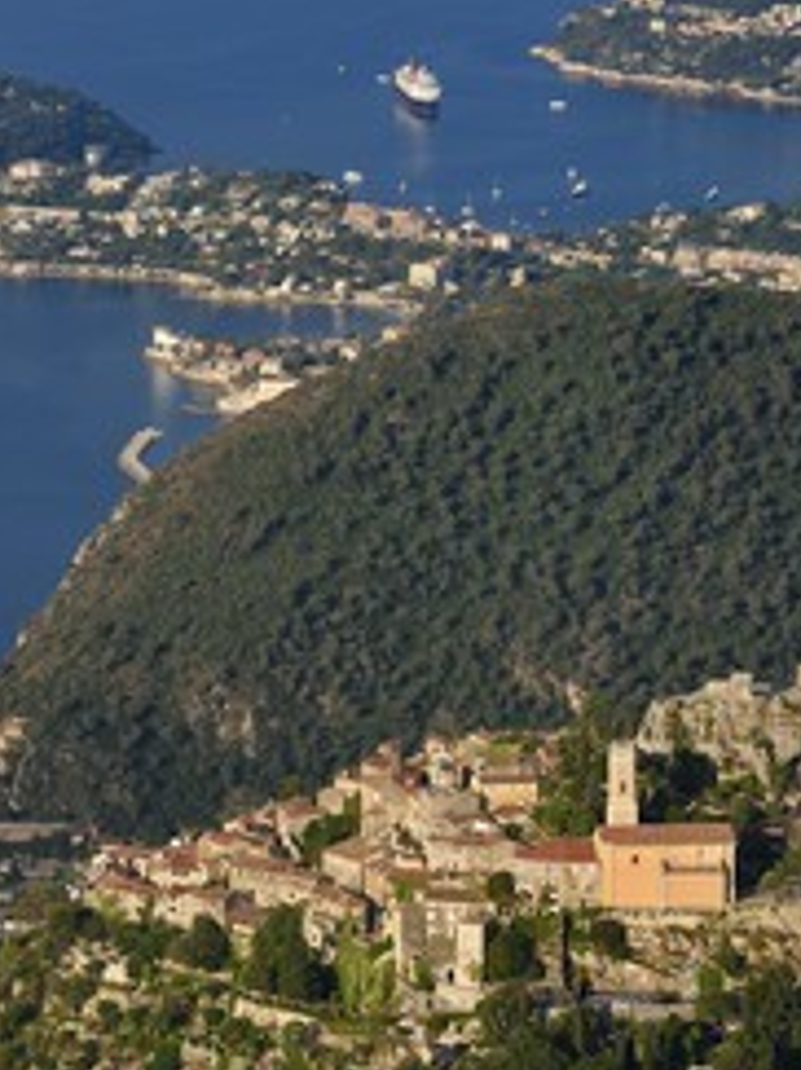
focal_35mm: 183
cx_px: 348
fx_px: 5651
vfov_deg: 10.8
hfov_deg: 8.1
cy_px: 506
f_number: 13
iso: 200
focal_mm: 110
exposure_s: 1/250
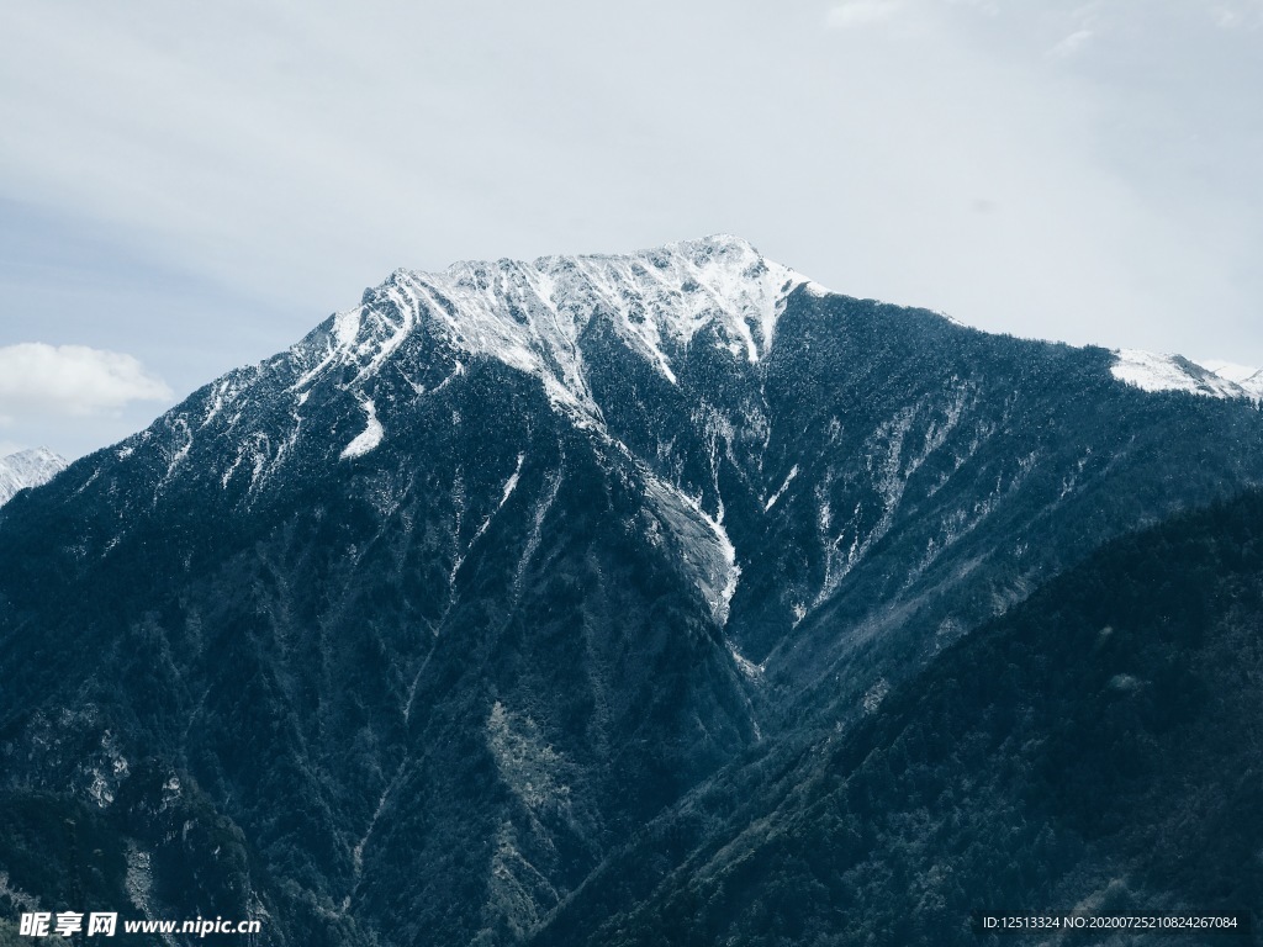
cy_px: 474
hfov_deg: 33.8
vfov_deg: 25.7
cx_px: 632
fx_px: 2080
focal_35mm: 57
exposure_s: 1/1368
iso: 20
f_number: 2.8
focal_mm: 6.6
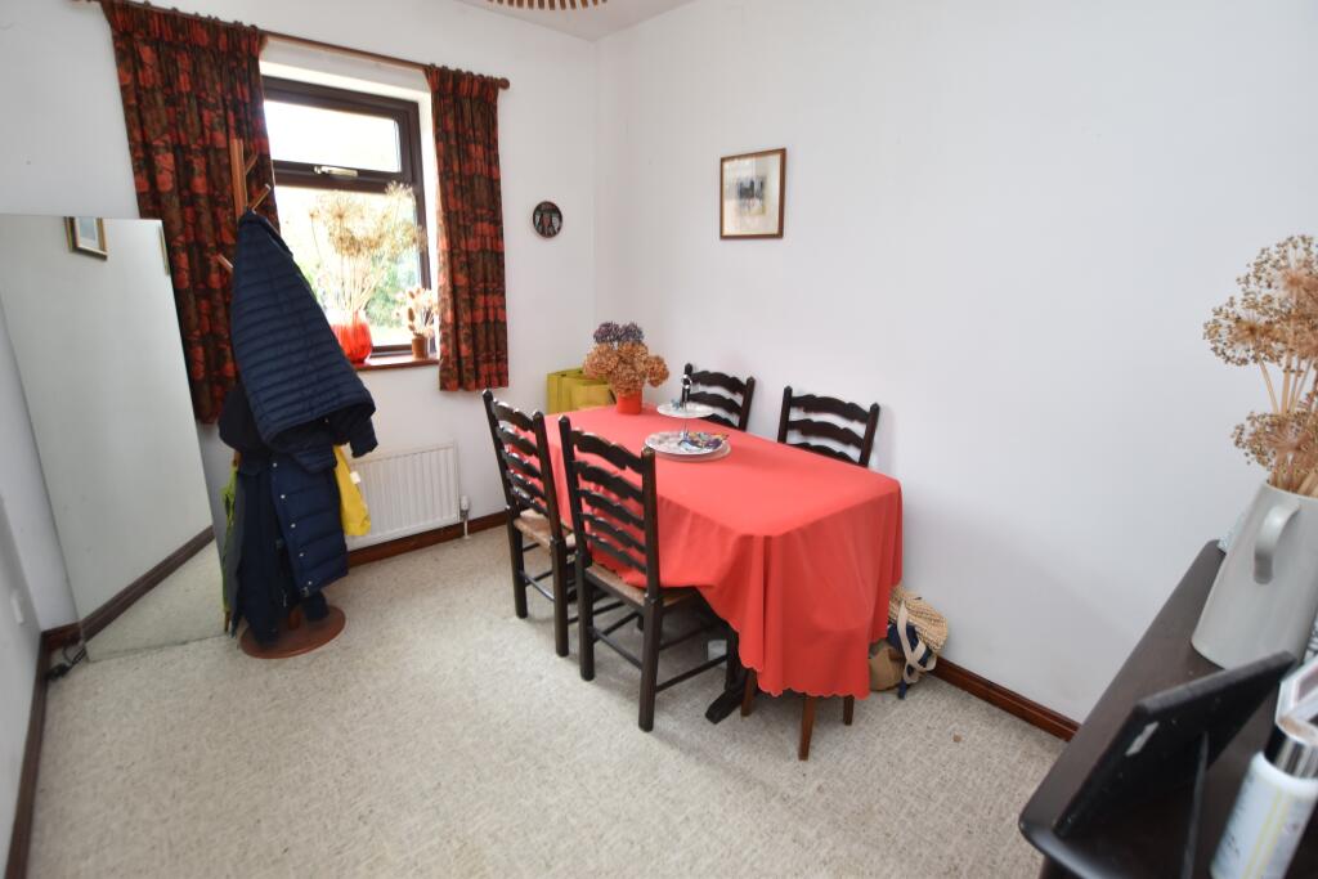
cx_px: 659
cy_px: 440
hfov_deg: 95.0
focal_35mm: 16
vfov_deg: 72.1
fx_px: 604
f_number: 3.5
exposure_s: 1/15
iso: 640
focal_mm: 11
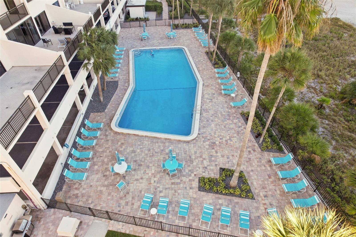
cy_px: 118
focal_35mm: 22
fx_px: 217
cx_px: 178
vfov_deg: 57.2
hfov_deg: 78.6
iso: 130
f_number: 2.8
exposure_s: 1/250
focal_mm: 8.4
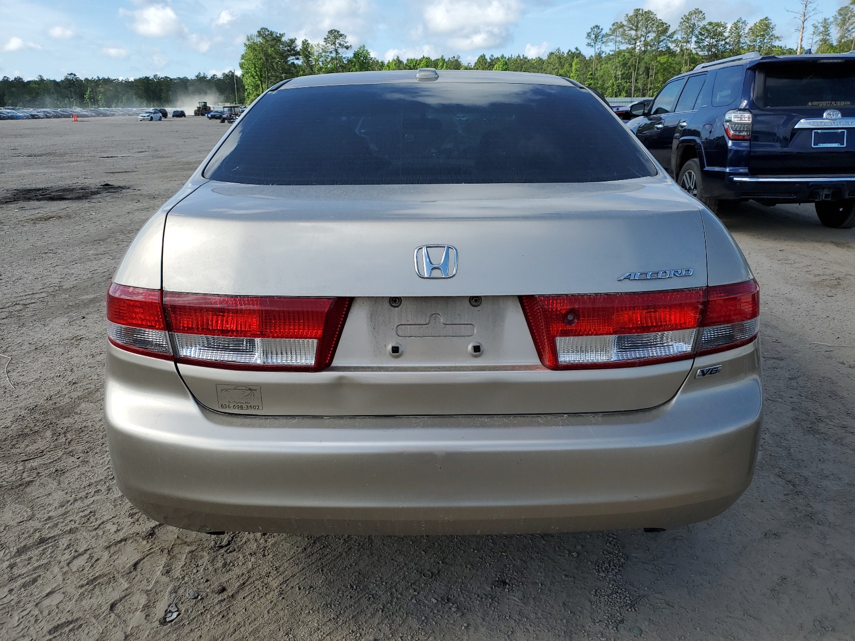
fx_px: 642
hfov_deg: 67.3
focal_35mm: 26
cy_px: 320
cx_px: 428
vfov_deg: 53.1
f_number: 1.5
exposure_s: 1/2500
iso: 50
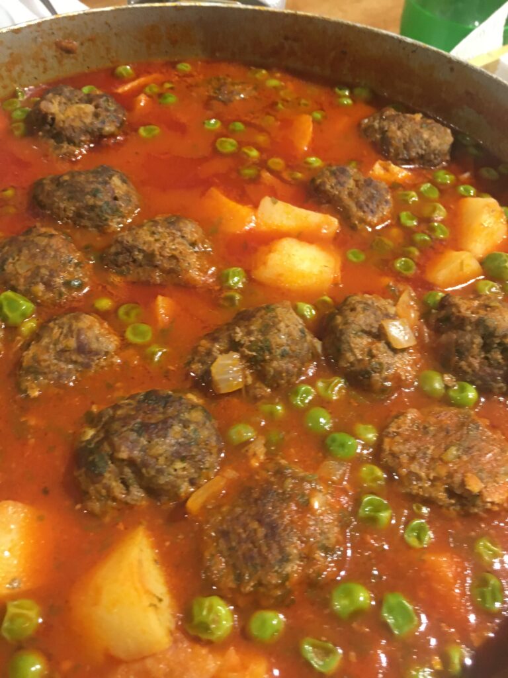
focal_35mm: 29
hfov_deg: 48.2
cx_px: 254
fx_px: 567
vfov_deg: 61.7
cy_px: 339
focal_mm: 4.15
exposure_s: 1/20
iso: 200
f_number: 2.2
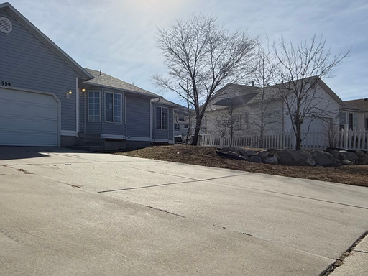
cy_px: 152
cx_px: 81
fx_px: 298
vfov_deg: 49.7
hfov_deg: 59.2
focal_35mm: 28
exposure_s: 1/4425
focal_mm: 2.22
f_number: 2.2
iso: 50
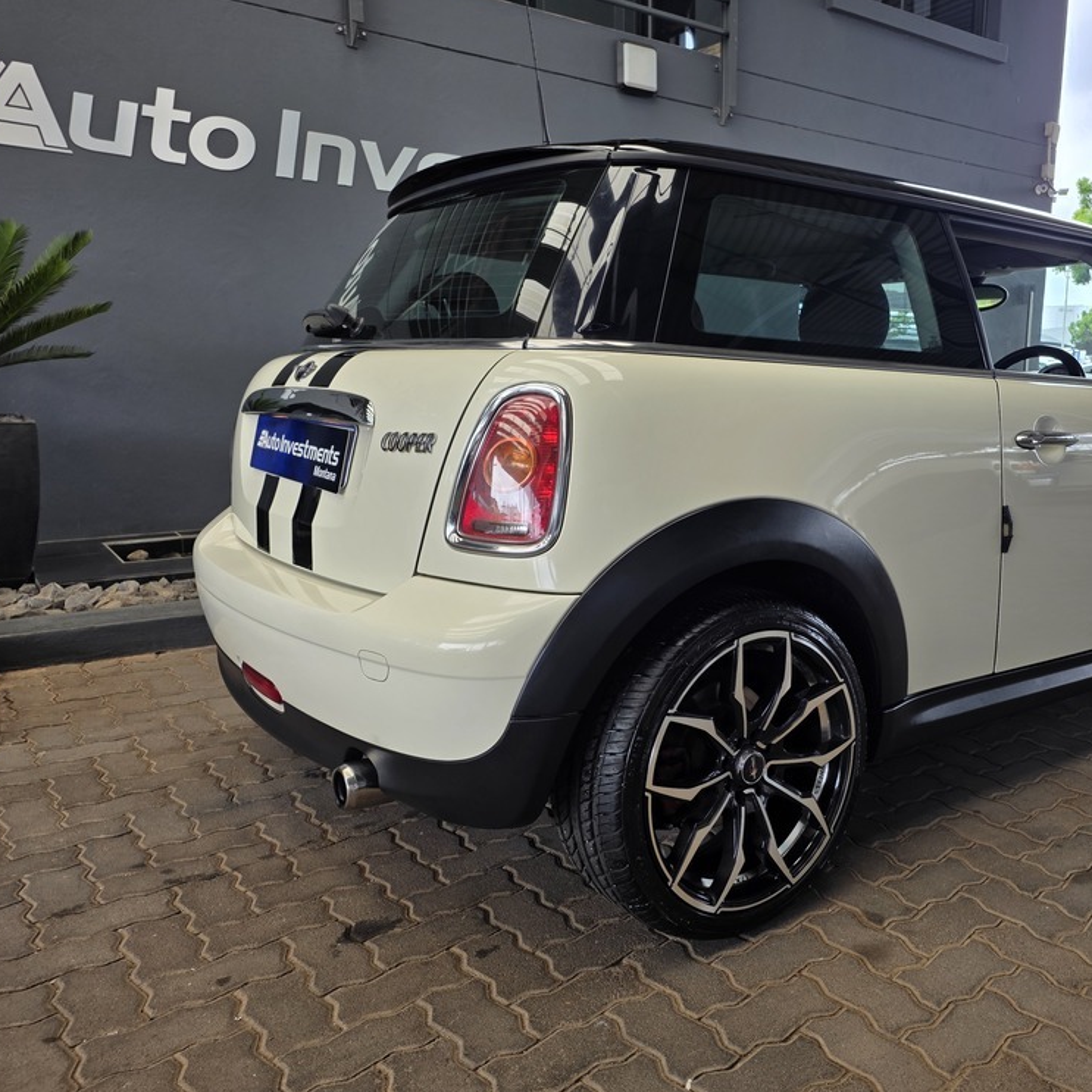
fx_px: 999
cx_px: 733
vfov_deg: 57.3
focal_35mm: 28
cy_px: 553
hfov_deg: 56.0
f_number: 1.7
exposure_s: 1/359
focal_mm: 6.25
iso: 40
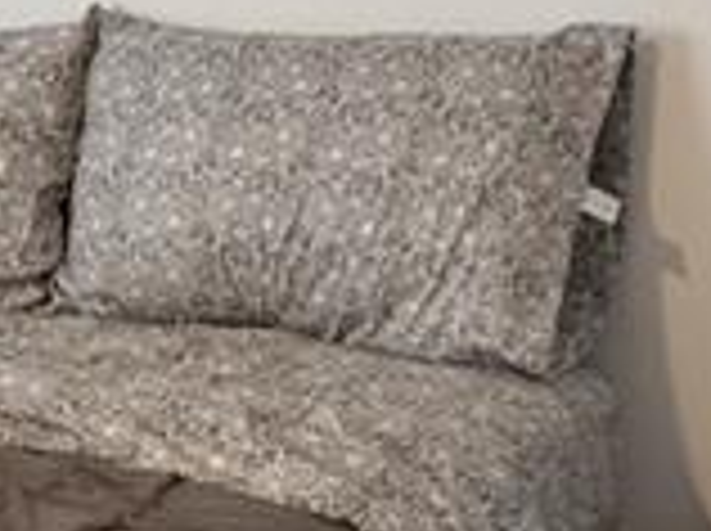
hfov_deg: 16.4
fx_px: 2399
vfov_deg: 12.6
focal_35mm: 117
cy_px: 261
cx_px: -50
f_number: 1.78
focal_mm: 6.76
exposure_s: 1/60
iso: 200
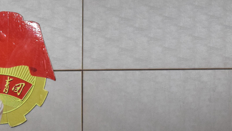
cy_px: 96
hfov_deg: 6.6
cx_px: -64
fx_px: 1981
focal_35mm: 322
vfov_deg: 3.8
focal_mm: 80
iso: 3200
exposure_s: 1/320
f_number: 5.3
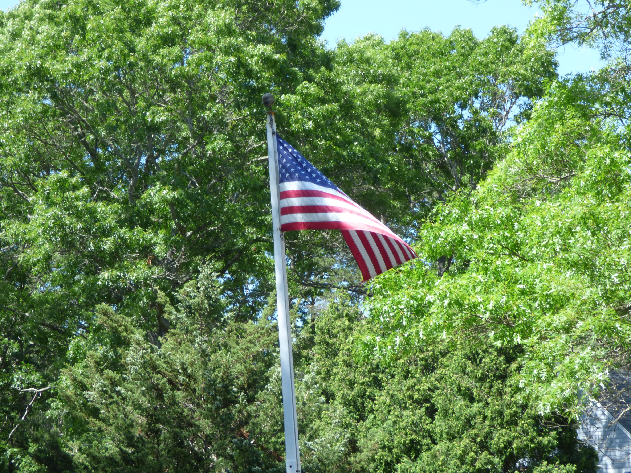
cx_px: 316
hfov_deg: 18.2
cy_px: 236
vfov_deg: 13.7
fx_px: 1969
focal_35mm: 108
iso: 160
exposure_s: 1/250
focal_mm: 17.86
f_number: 4.8
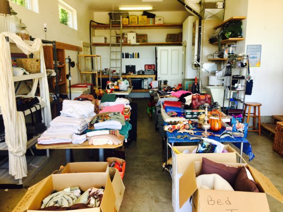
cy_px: 106
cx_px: 142
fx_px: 237
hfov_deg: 61.7
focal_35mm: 29
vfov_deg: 48.2
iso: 25
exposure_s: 1/60
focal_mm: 4.15
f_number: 2.2
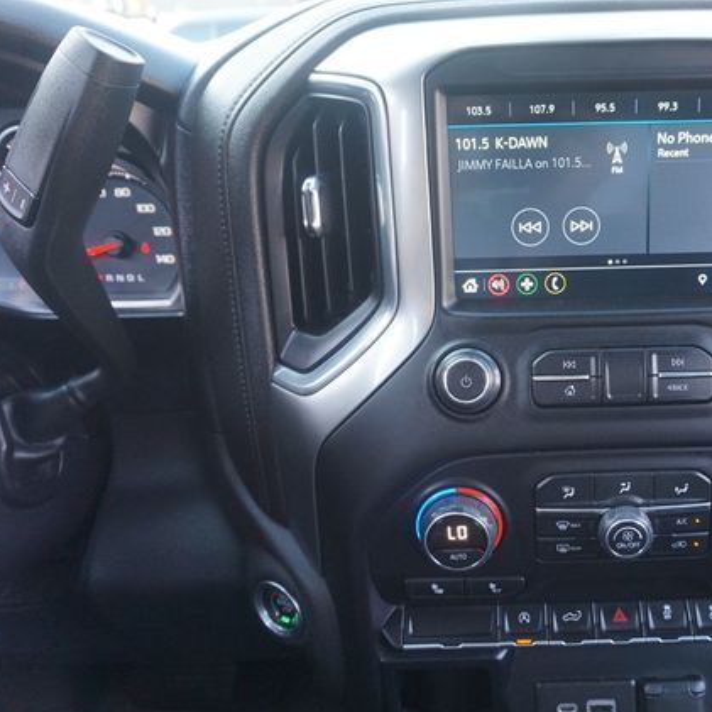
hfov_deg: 50.5
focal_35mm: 31
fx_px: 721
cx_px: 529
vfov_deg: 52.5
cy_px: 359
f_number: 4
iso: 640
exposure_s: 1/60
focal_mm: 16
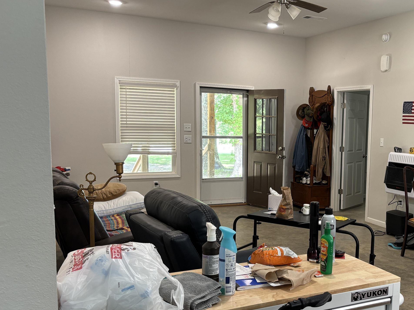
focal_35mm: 42
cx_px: 310
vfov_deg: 34.2
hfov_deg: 43.4
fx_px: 502
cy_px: 183
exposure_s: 1/60
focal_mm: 5.96
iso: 125
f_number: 1.6
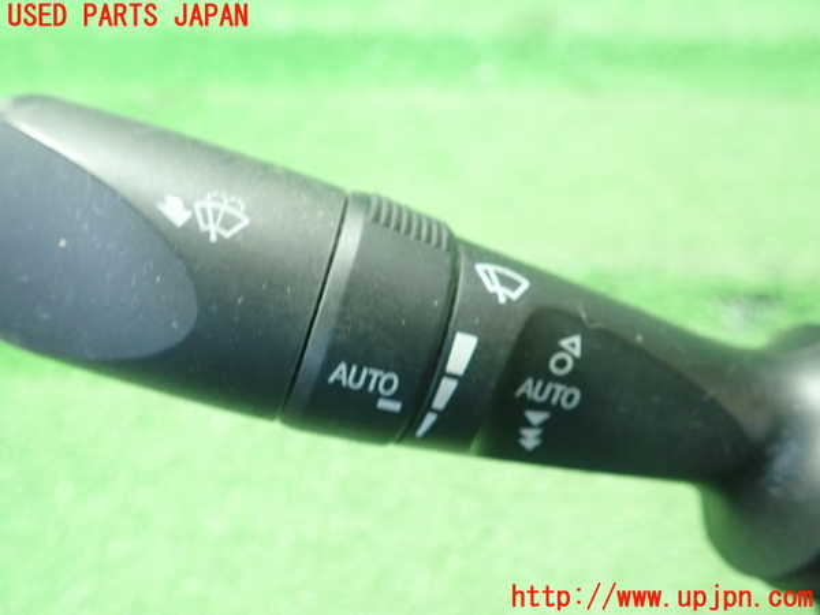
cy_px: 308
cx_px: 410
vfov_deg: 46.8
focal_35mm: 30
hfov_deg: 60.0
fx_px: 711
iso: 800
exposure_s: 1/80
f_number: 2.3
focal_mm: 5.5
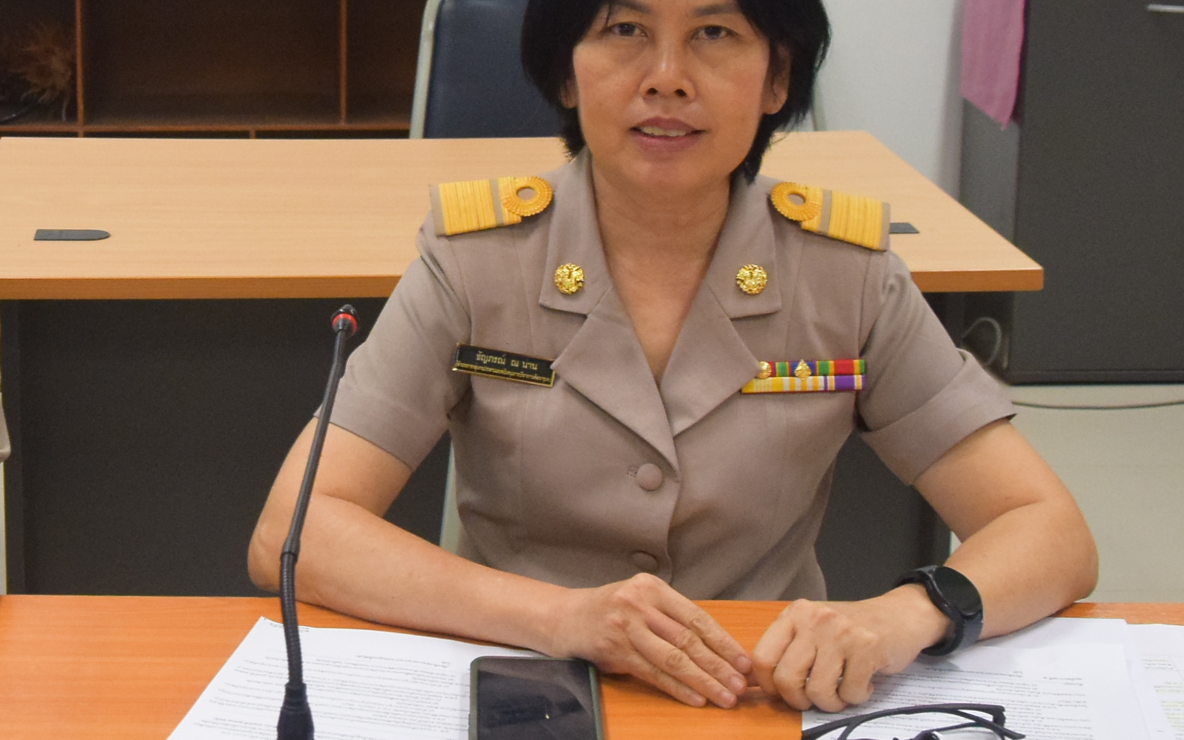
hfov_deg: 25.9
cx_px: 218
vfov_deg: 16.6
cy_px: 151
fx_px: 2517
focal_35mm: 78
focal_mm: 22
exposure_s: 1/125
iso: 2000
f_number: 6.3
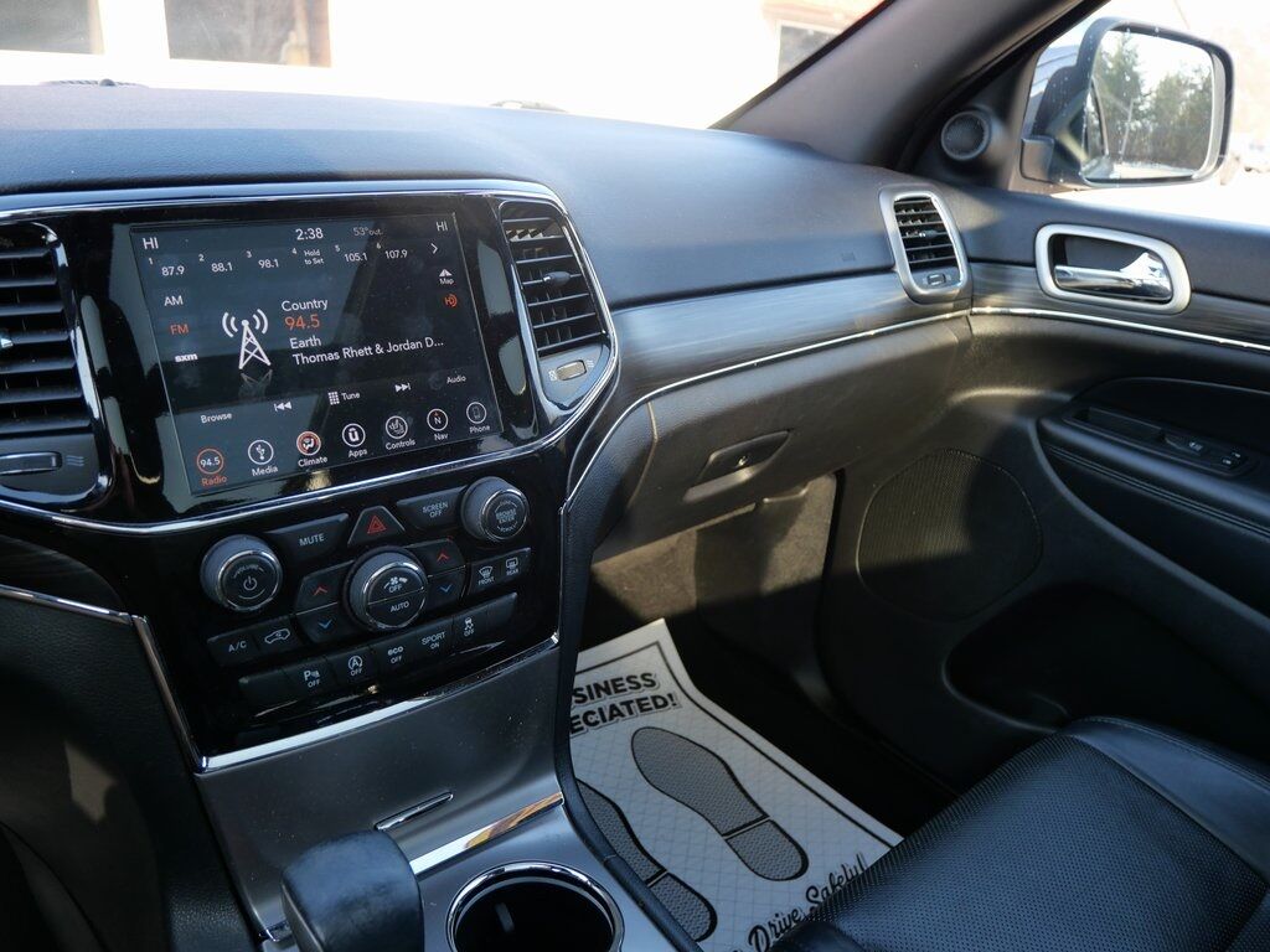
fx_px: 881
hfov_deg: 71.6
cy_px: 476
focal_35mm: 24
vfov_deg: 56.8
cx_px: 635
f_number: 3.5
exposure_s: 1/100
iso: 200
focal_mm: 12
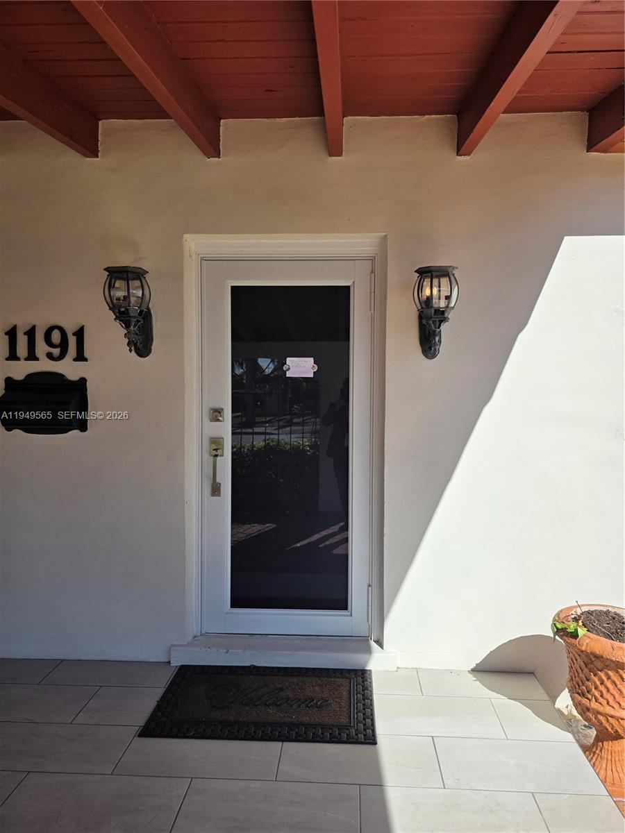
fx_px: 554
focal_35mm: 23
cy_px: 416
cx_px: 312
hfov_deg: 58.9
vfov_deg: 73.9
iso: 64
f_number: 1.7
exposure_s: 1/7944
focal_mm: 6.3
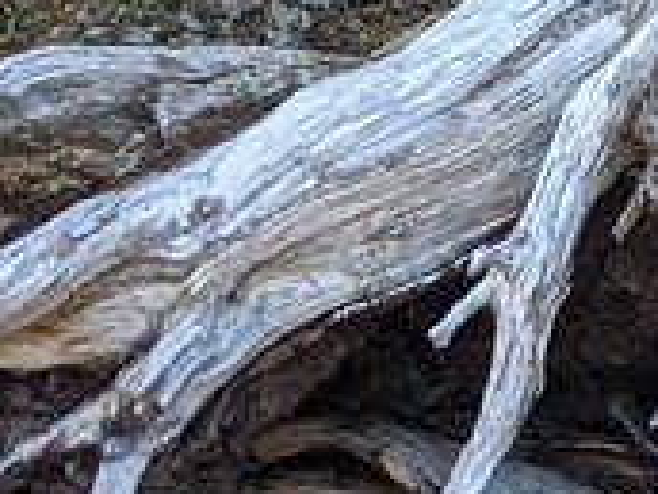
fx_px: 3060
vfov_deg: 9.1
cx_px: 1278
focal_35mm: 161
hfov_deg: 11.2
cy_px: -161
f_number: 1.8
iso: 59
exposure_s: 1/119
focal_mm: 4.44
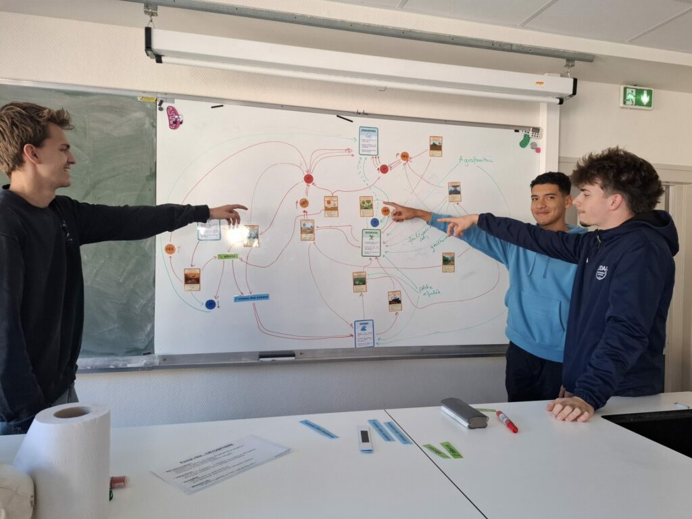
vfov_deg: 58.9
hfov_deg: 73.9
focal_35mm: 23
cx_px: 346
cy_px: 260
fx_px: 460
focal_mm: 5.54
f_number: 1.8
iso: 160
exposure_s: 1/100
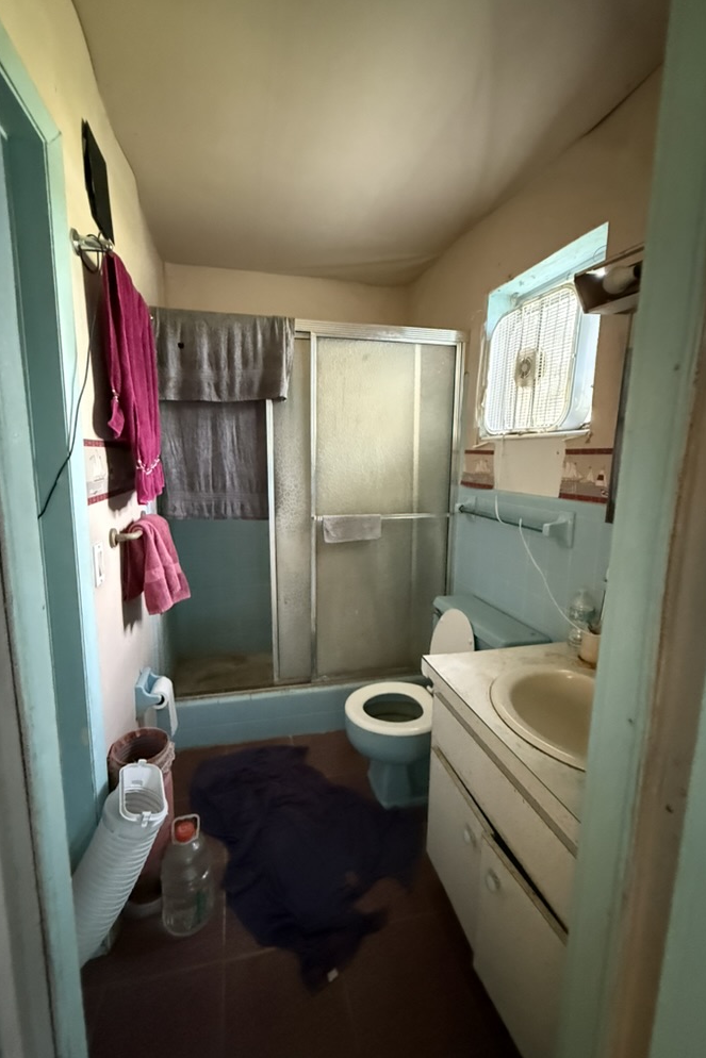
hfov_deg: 77.2
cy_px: 523
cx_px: 328
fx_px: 441
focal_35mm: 15
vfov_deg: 100.4
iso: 1250
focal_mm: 2.22
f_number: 2.2
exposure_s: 1/40
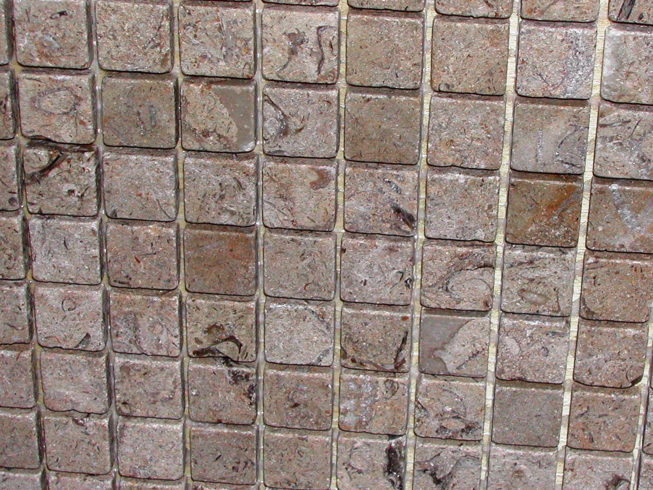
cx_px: 378
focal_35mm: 92
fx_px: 1736
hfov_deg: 21.3
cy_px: 240
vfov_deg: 16.1
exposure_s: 1/60.1
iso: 100
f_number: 10
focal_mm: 14.2
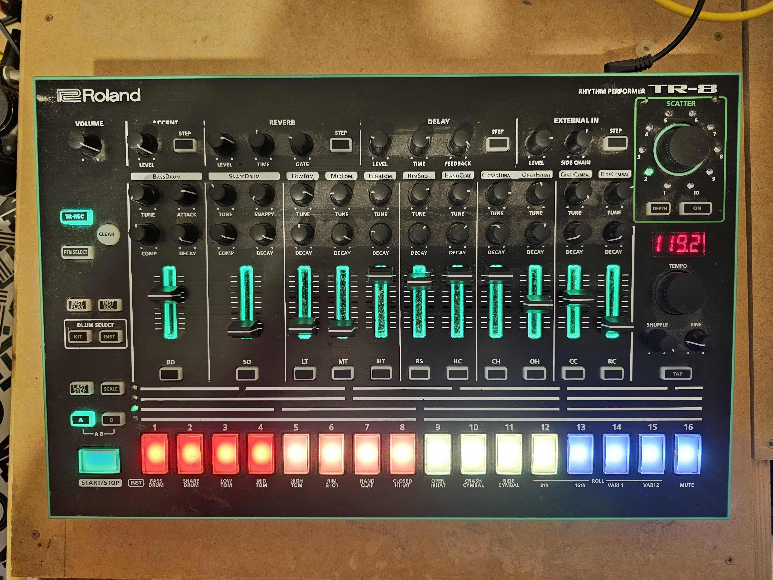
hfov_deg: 73.9
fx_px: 514
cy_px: 290
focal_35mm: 23
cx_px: 386
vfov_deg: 58.9
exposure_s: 1/27.2
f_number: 1.7
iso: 640
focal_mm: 6.3
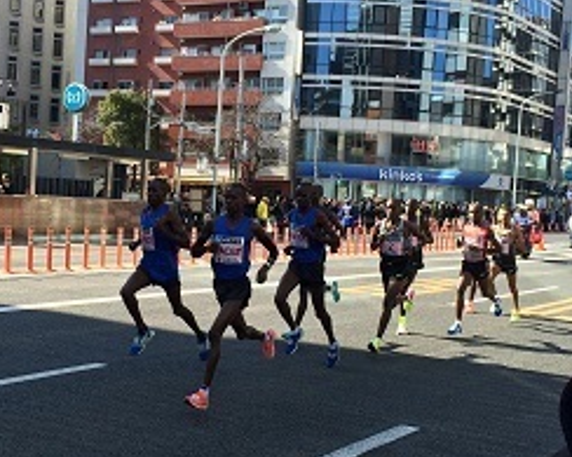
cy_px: 236
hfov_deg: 31.3
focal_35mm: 60
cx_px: 206
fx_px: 1015
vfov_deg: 25.4
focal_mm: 4.12
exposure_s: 1/820
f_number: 2.2
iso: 32
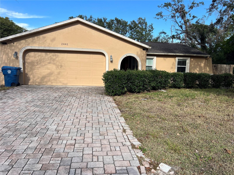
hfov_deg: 67.3
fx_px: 176
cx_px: 117
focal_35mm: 26
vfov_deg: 53.1
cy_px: 88
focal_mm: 5.7
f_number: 1.5
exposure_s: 1/2762
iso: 50
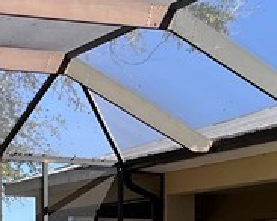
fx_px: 1163
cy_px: 415
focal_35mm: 142
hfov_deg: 13.6
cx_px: 156
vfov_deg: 10.2
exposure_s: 1/1748
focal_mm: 5.1
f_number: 1.6
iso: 50
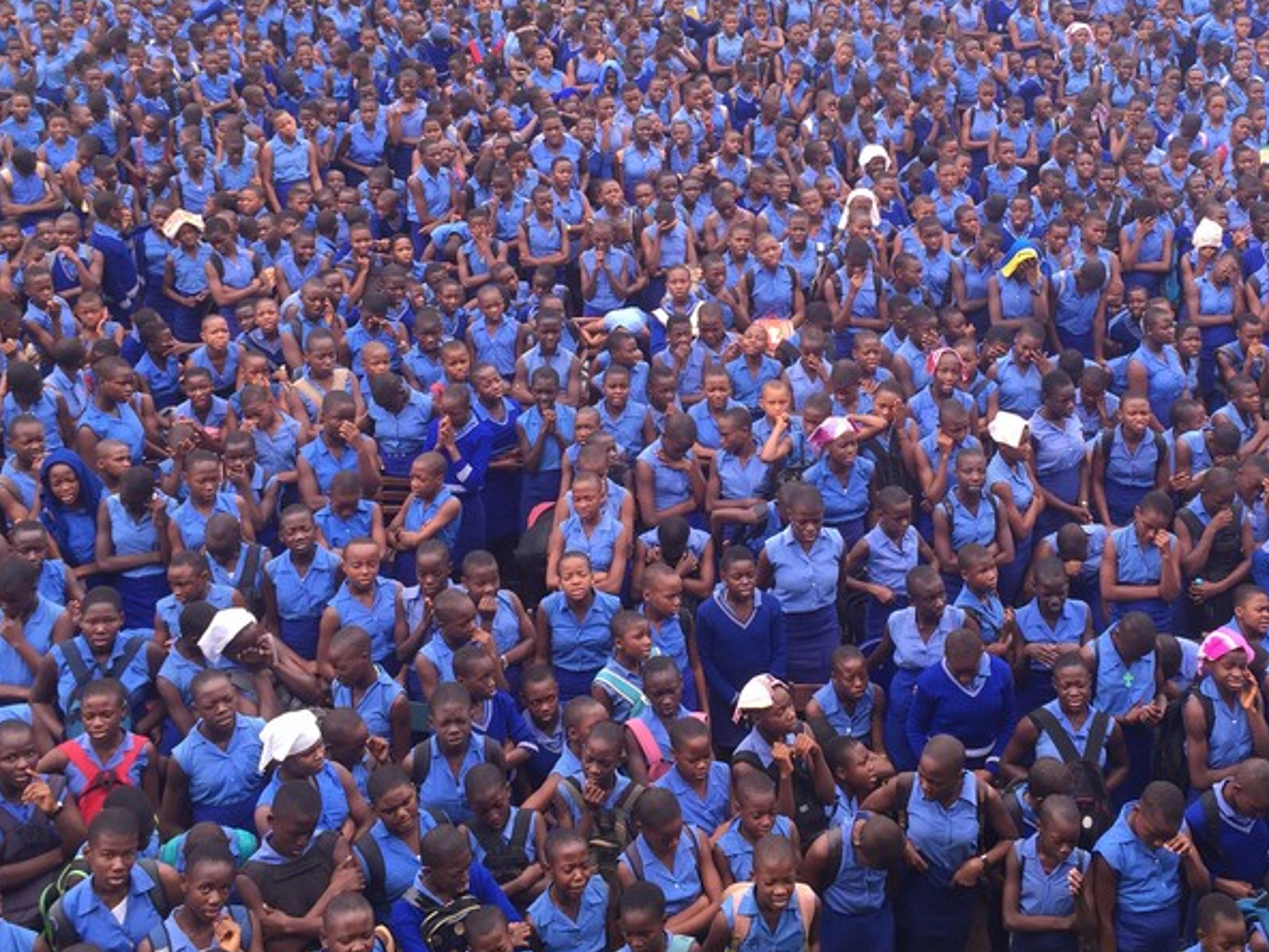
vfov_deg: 30.5
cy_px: 281
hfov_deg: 40.2
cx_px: 780
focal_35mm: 47
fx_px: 1723
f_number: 2.2
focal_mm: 4.15
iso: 32
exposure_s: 1/141
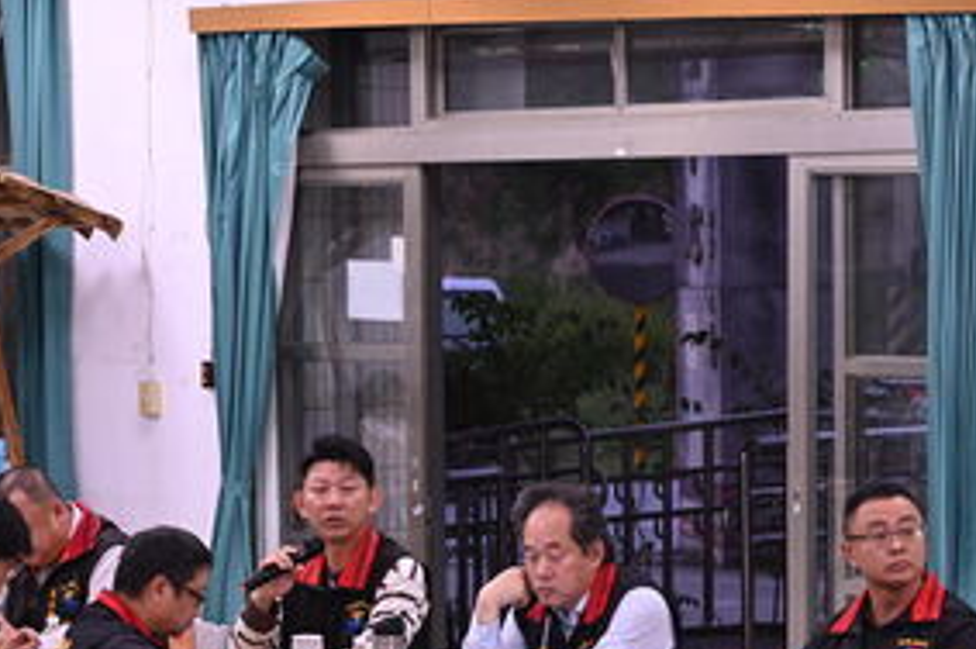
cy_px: 507
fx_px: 3277
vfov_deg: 11.3
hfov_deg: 16.9
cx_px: 621
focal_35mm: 121
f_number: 4
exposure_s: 1/80
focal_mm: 57
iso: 640
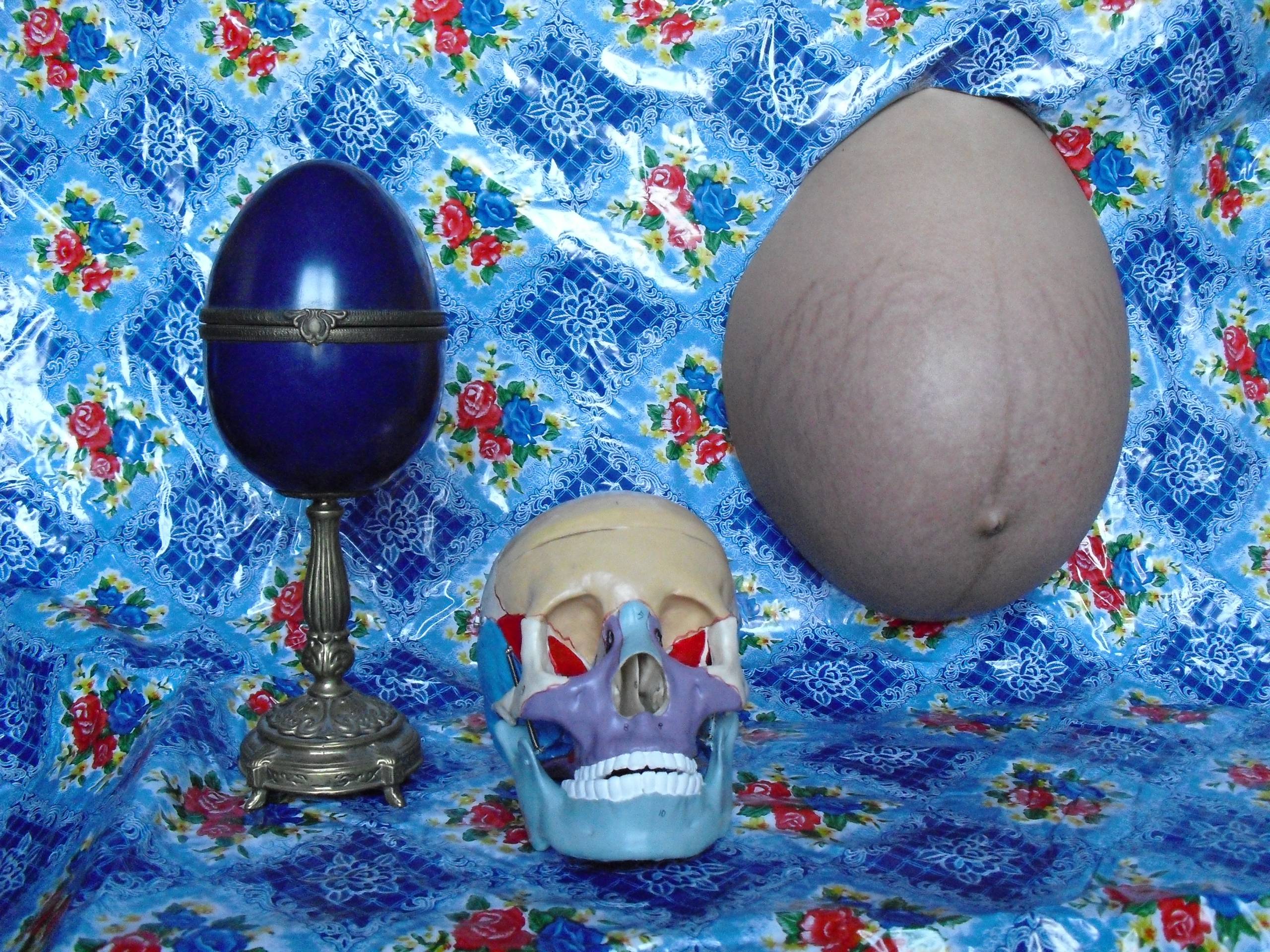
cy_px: 476
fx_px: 1321
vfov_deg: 39.7
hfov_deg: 51.4
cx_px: 635
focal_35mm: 36
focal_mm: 6.3
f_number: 3.1
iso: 800
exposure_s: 1/125
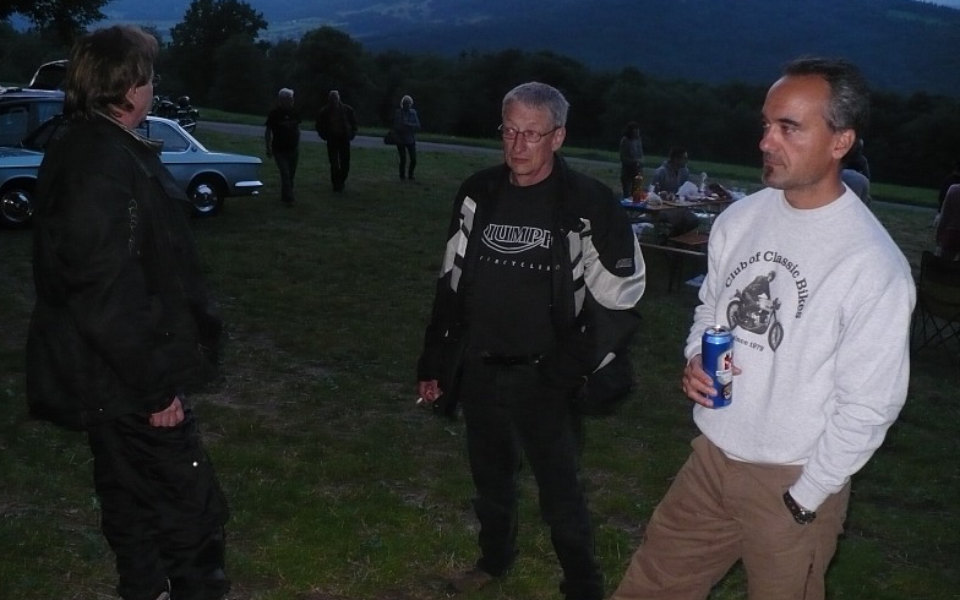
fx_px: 1047
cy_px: 332
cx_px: 479
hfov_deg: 49.3
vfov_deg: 32.0
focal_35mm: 40
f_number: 2.8
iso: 320
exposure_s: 1/30
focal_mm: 6.1
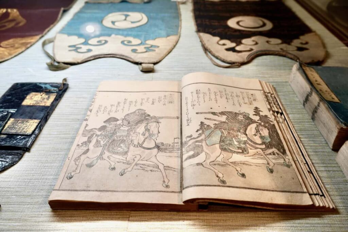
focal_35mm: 27
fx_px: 261
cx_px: 174
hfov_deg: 67.4
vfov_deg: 47.9
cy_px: 116
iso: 100
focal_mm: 18
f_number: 5.6
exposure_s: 1/10
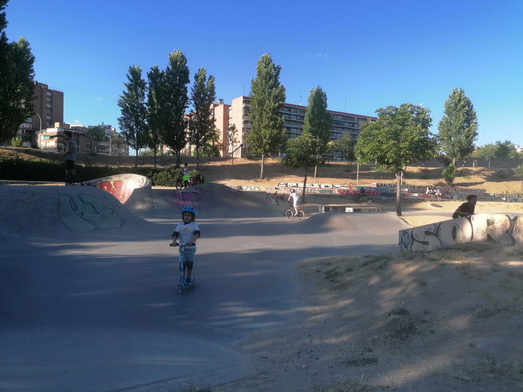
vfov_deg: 51.4
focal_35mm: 27
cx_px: 262
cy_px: 196
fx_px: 408
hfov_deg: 65.3
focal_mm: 4.75
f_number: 1.8
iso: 50
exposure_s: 1/633
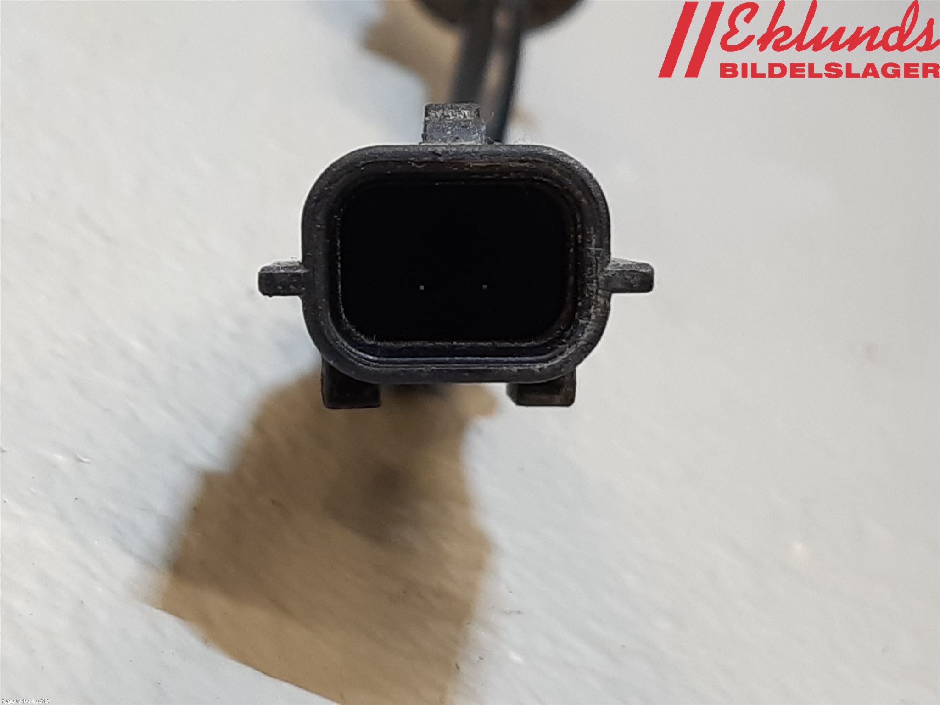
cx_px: 470
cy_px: 352
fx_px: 706
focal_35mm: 26
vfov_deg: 53.1
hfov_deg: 67.3
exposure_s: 1/50
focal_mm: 3.93
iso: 80
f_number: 1.7
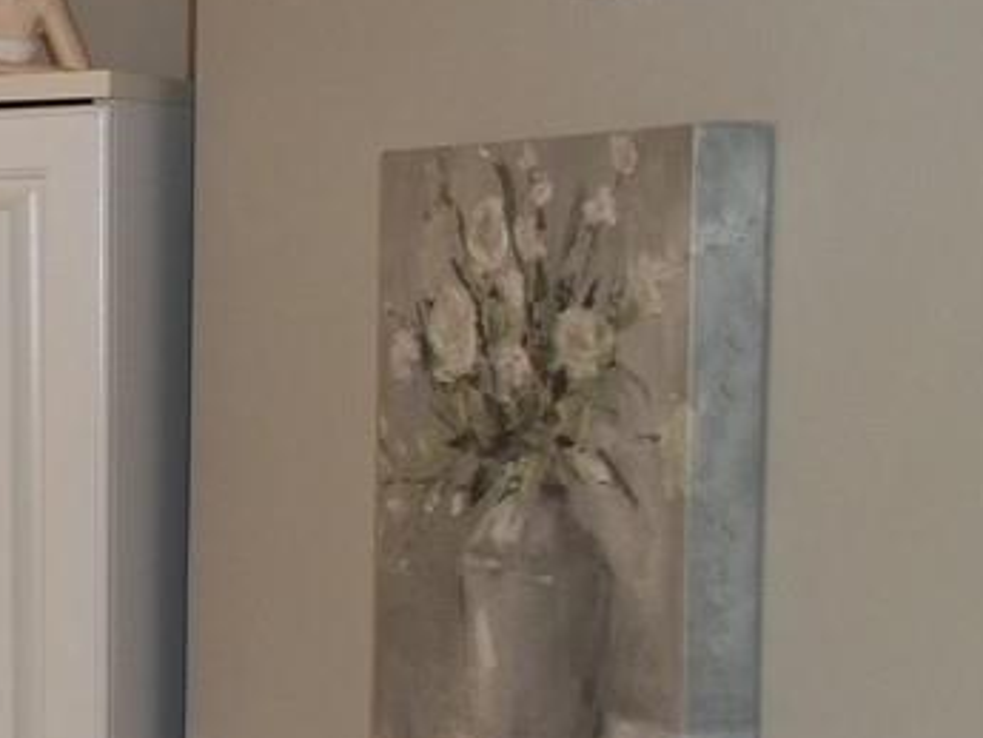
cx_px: -456
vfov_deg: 15.5
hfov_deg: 18.5
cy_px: 553
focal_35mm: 95
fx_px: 2699
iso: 64
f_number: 2.9
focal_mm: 5.7
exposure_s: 1/30
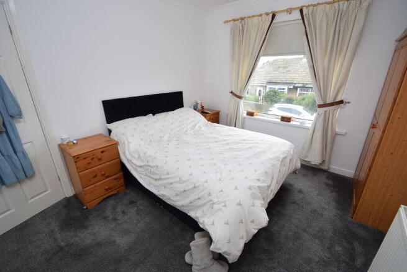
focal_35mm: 15
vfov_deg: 77.4
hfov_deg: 100.4
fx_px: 170
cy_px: 136
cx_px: 204
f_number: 5.6
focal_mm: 10
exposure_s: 1/125
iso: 400
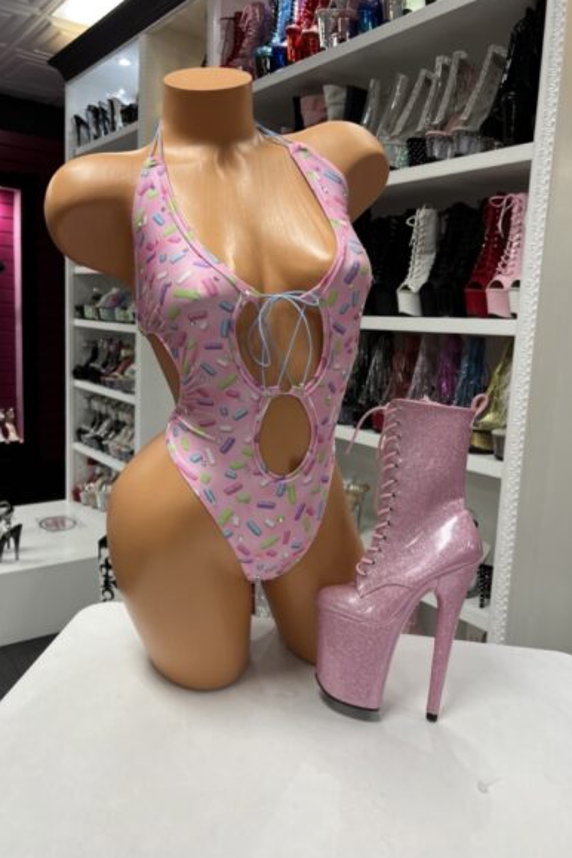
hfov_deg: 46.4
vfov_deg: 65.5
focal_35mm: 28
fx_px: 667
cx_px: 285
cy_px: 415
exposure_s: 1/60
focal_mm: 5.7
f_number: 1.5
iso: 80
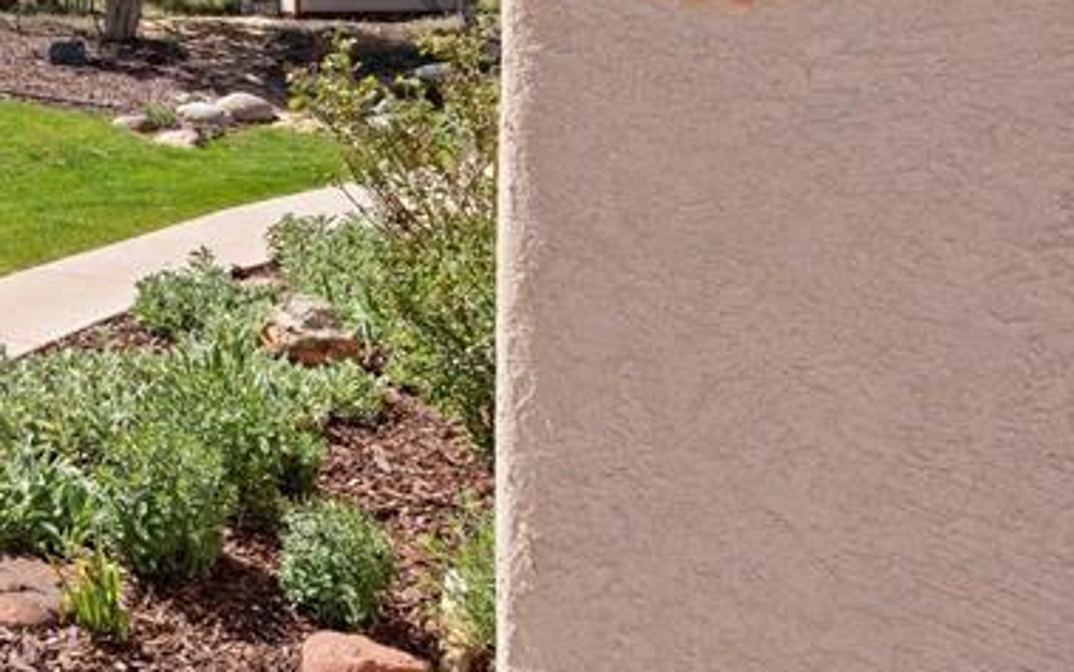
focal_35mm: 44
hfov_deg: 36.1
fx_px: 1288
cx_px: -187
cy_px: 71
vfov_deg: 28.2
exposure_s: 1/800
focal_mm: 16
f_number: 8
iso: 400
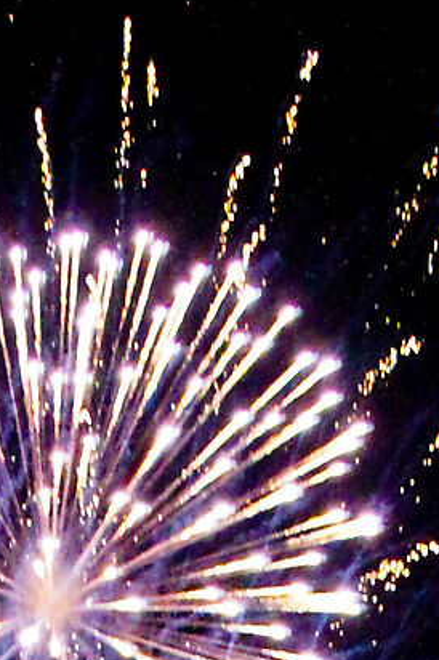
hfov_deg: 6.0
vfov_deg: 8.2
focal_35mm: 227
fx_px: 4159
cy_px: 1680
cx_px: -65
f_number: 5
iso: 6400
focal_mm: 26
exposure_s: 1/100
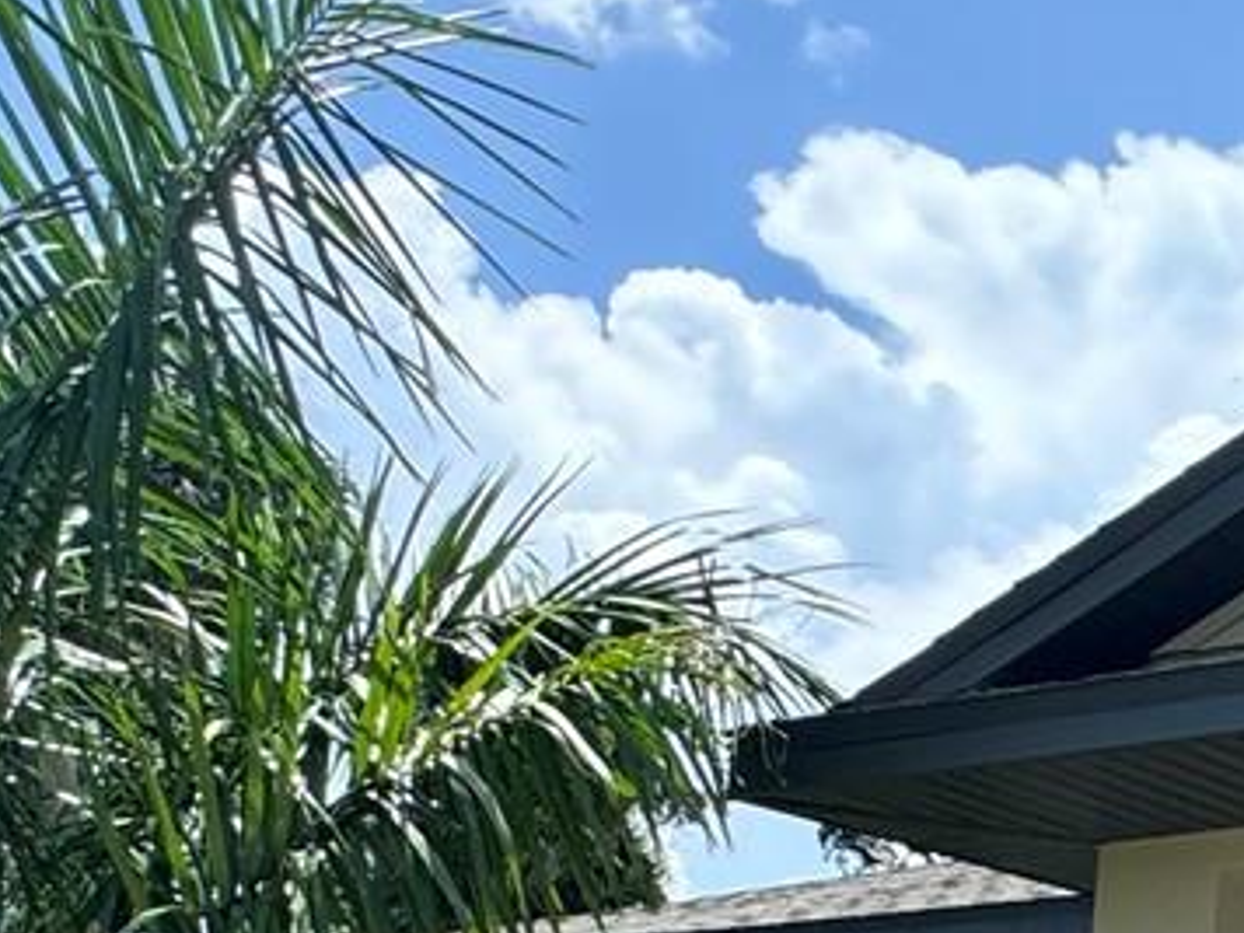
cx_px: 2156
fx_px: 2264
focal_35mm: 63
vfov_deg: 21.4
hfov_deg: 21.7
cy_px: 1160
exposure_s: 1/578
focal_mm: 2.22
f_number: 2.2
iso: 40
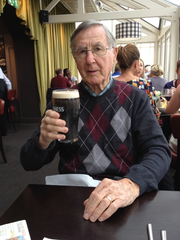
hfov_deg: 40.7
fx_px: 243
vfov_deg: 52.6
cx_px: 90
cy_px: 120
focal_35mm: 35
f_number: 2.4
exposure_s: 1/30
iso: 50
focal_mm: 4.28
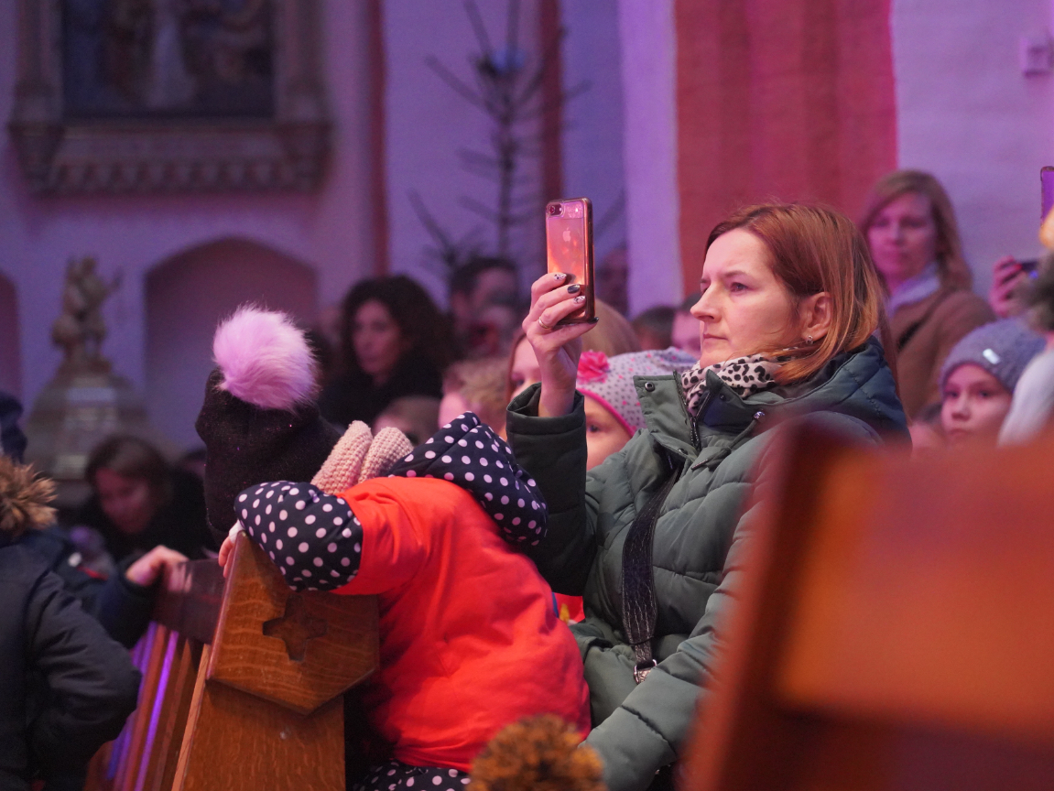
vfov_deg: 13.0
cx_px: 594
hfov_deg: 17.3
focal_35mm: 114
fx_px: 3472
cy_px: 395
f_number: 4
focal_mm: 105
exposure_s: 1/100
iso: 12800
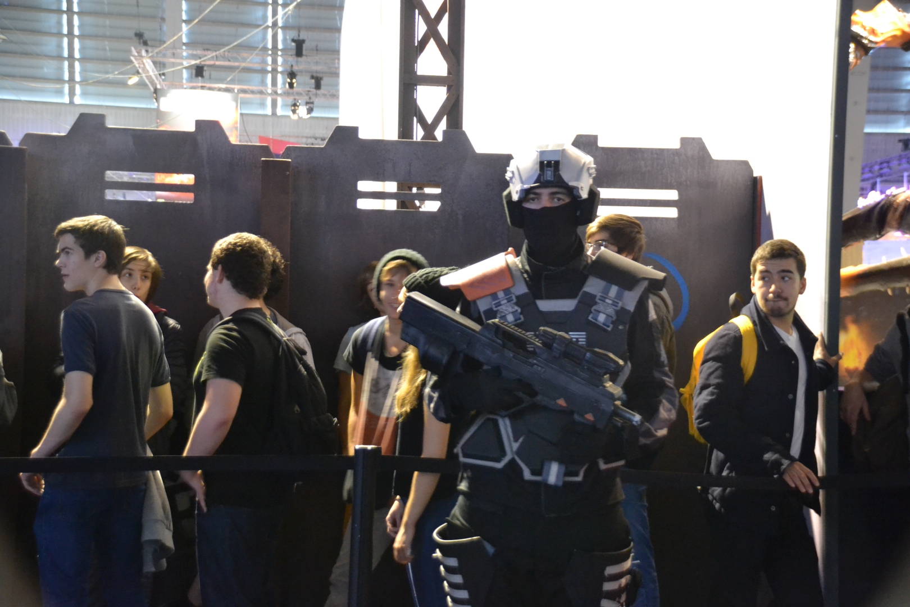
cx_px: 455
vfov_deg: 23.8
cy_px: 304
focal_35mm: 57
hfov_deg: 35.1
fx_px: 1441
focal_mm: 38
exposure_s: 1/10
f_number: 4.2
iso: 3200
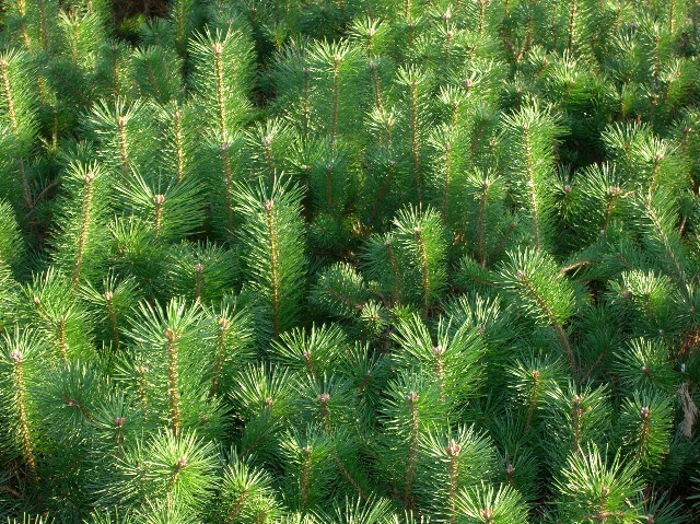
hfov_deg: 23.9
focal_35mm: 82
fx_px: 1657
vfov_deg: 18.0
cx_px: 350
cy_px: 262
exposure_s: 1/30
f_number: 4.3
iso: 54
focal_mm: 13.6
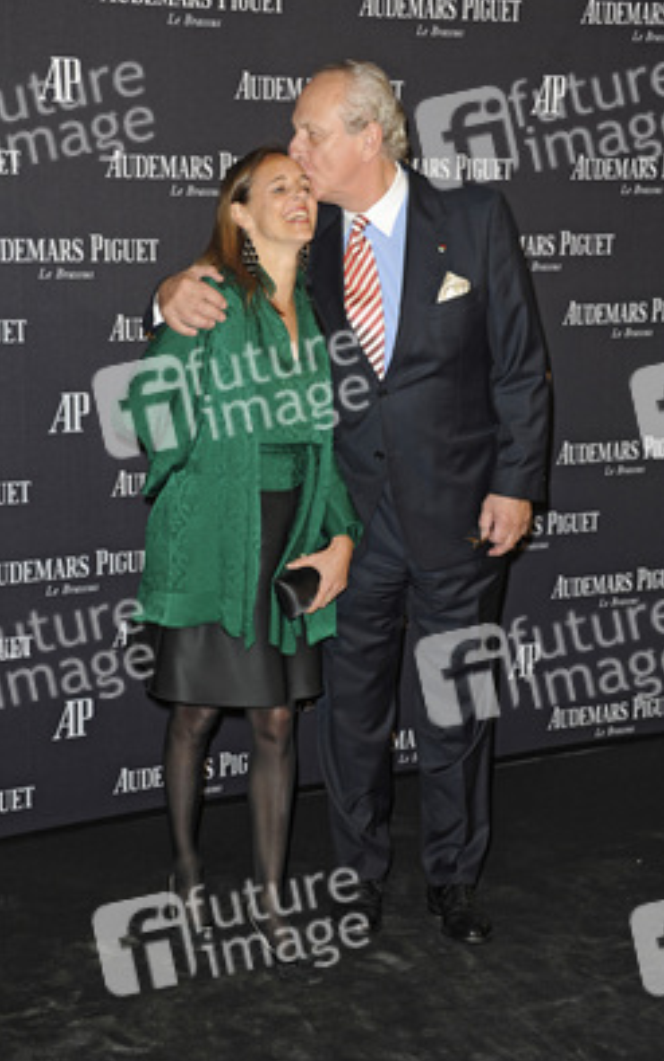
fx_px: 1939
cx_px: 309
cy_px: 529
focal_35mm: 67
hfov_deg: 19.4
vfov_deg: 30.6
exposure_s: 1/160
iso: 400
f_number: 6.3
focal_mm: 65
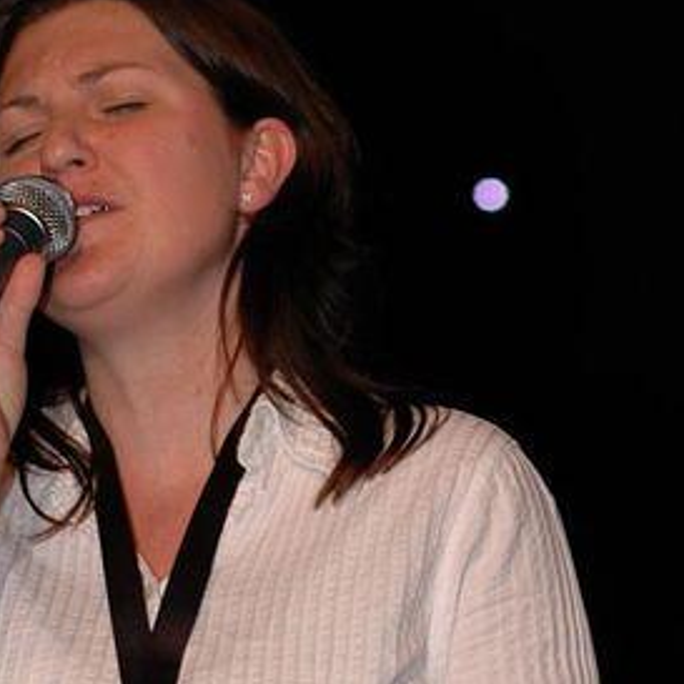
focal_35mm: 298
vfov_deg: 5.9
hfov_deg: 5.9
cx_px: 204
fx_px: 6662
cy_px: 594
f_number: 4
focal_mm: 100
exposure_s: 1/60
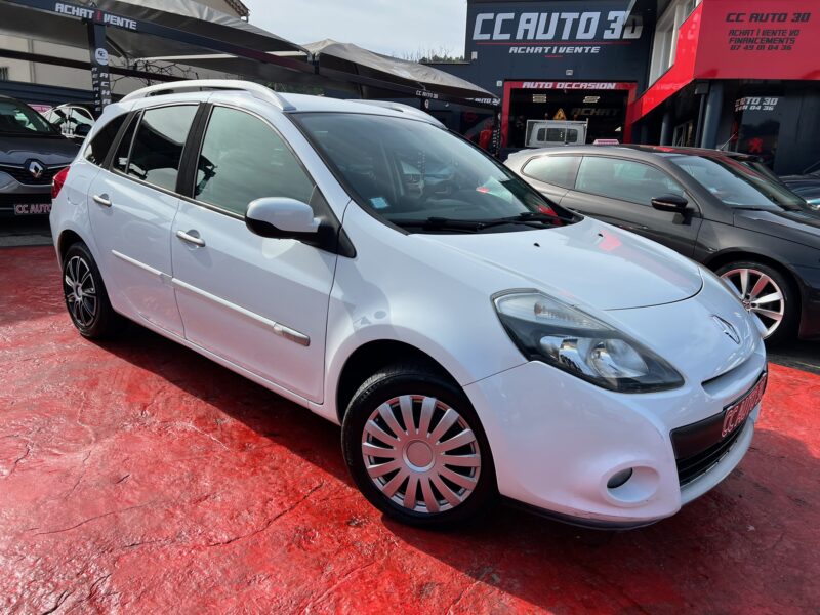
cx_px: 410
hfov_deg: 67.3
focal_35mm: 26
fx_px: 616
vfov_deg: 53.1
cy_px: 308
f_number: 1.5
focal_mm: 5.7
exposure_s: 1/3257
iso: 50
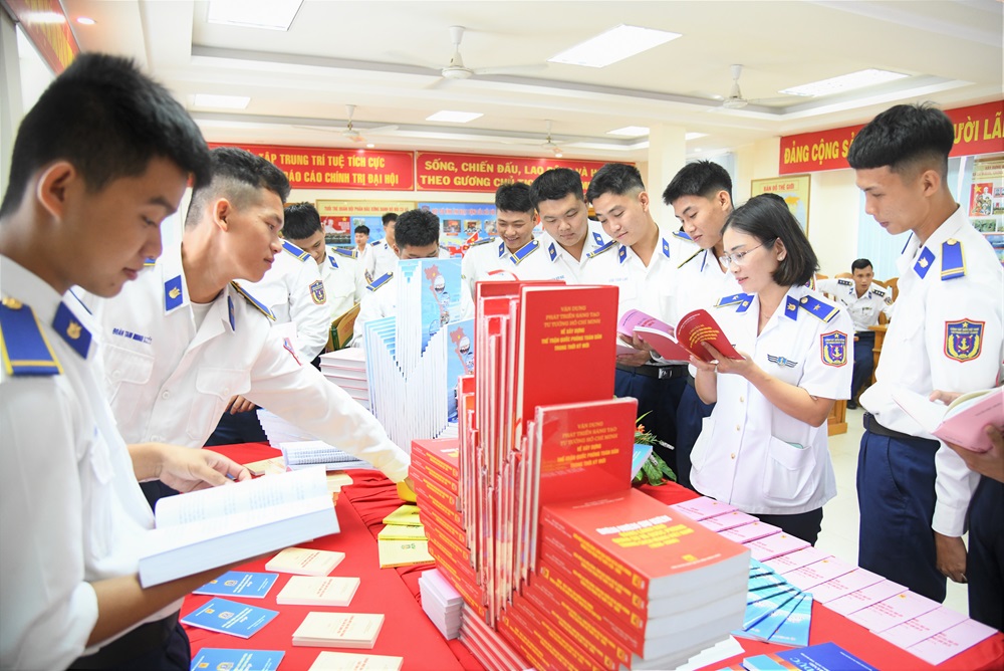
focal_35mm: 24
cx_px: 502
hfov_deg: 73.7
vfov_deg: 53.2
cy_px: 336
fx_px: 670
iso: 3200
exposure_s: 1/125
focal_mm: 24
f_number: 4
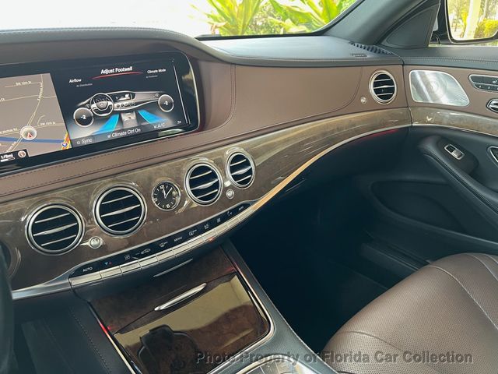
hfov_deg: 67.3
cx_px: 249
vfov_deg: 53.1
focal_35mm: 26
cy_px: 187
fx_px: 374
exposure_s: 1/60
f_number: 1.5
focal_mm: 5.7
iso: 160
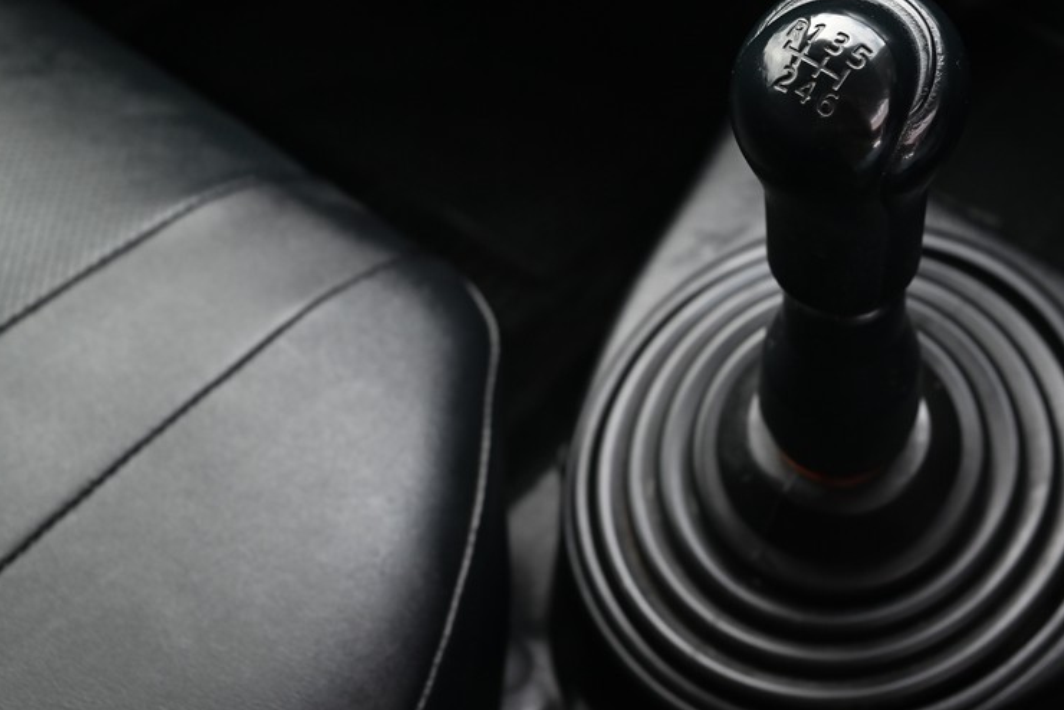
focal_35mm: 52
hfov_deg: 37.9
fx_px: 1537
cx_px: 682
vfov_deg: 25.9
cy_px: 252
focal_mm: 35
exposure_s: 1/180
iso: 800
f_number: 5.6
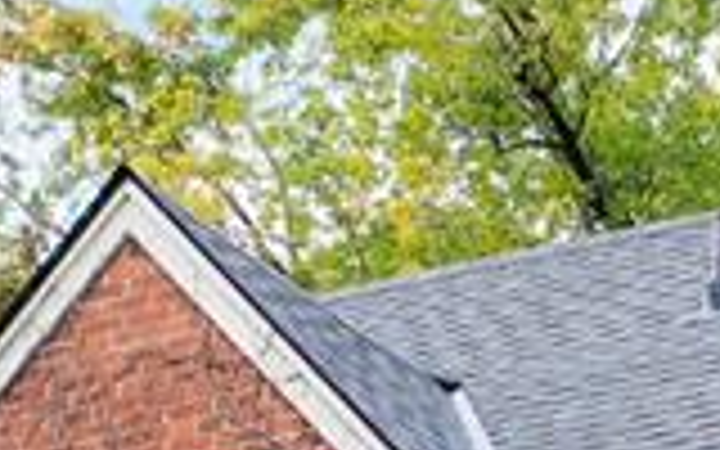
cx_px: 1202
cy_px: 1022
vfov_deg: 6.8
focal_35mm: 183
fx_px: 3591
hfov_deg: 10.9
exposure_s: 1/60
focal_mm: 10.26
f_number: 2.8
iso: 100
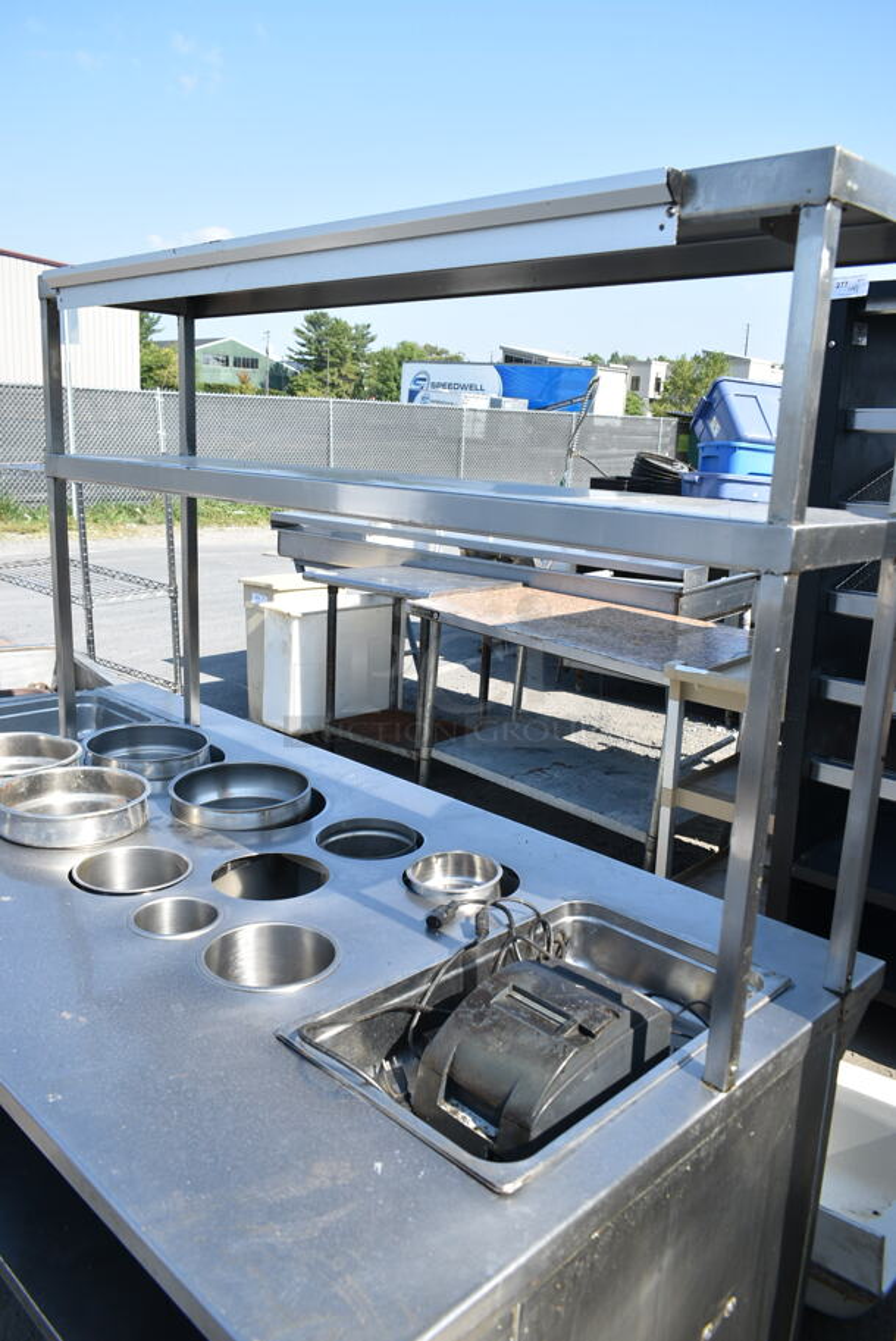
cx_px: 448
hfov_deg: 48.0
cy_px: 670
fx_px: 1006
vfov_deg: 67.3
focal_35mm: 27
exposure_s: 1/160
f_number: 6.3
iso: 100
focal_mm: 18
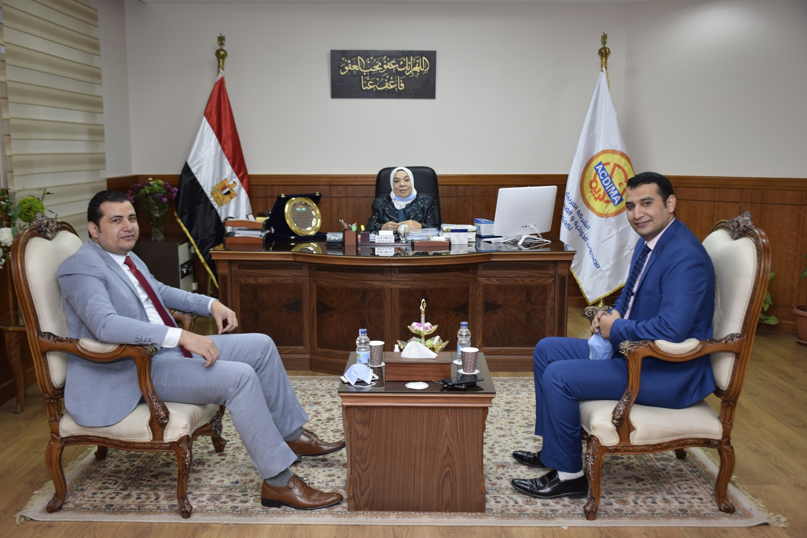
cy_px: 269
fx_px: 773
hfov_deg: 55.1
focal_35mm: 34
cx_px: 404
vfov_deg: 38.4
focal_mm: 23
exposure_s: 1/160
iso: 320
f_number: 3.8
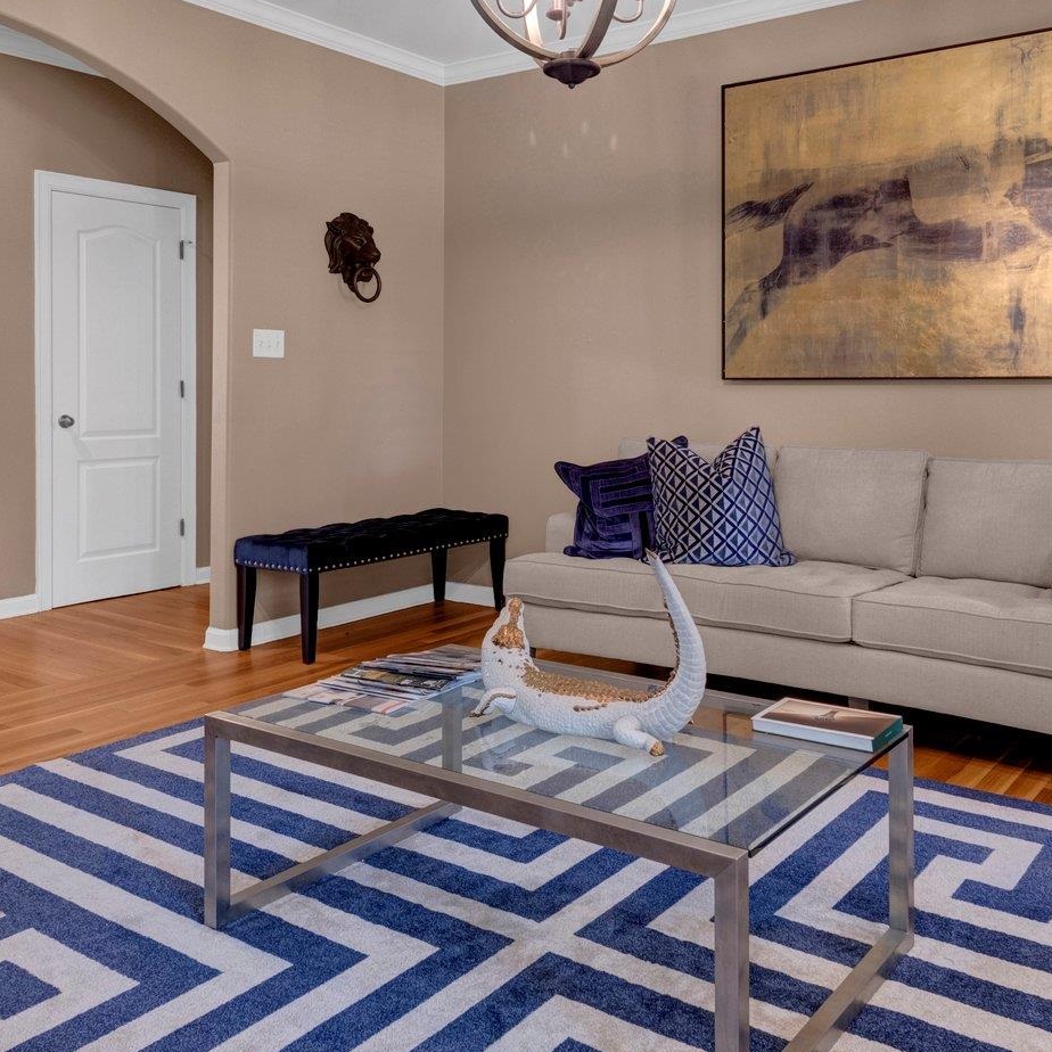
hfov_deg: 51.1
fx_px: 1100
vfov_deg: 50.8
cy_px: 422
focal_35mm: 32
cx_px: 564
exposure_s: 1/4
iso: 400
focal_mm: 11
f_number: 7.1
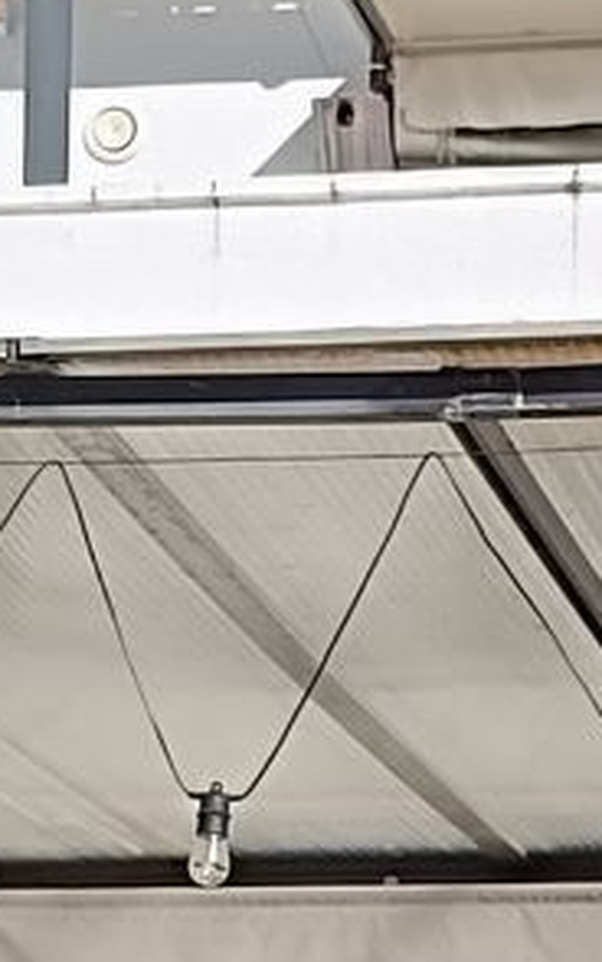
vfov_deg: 15.3
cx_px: 844
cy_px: 1734
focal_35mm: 118
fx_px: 3095
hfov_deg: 10.8
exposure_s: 1/551
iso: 50
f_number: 1.65
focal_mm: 6.14
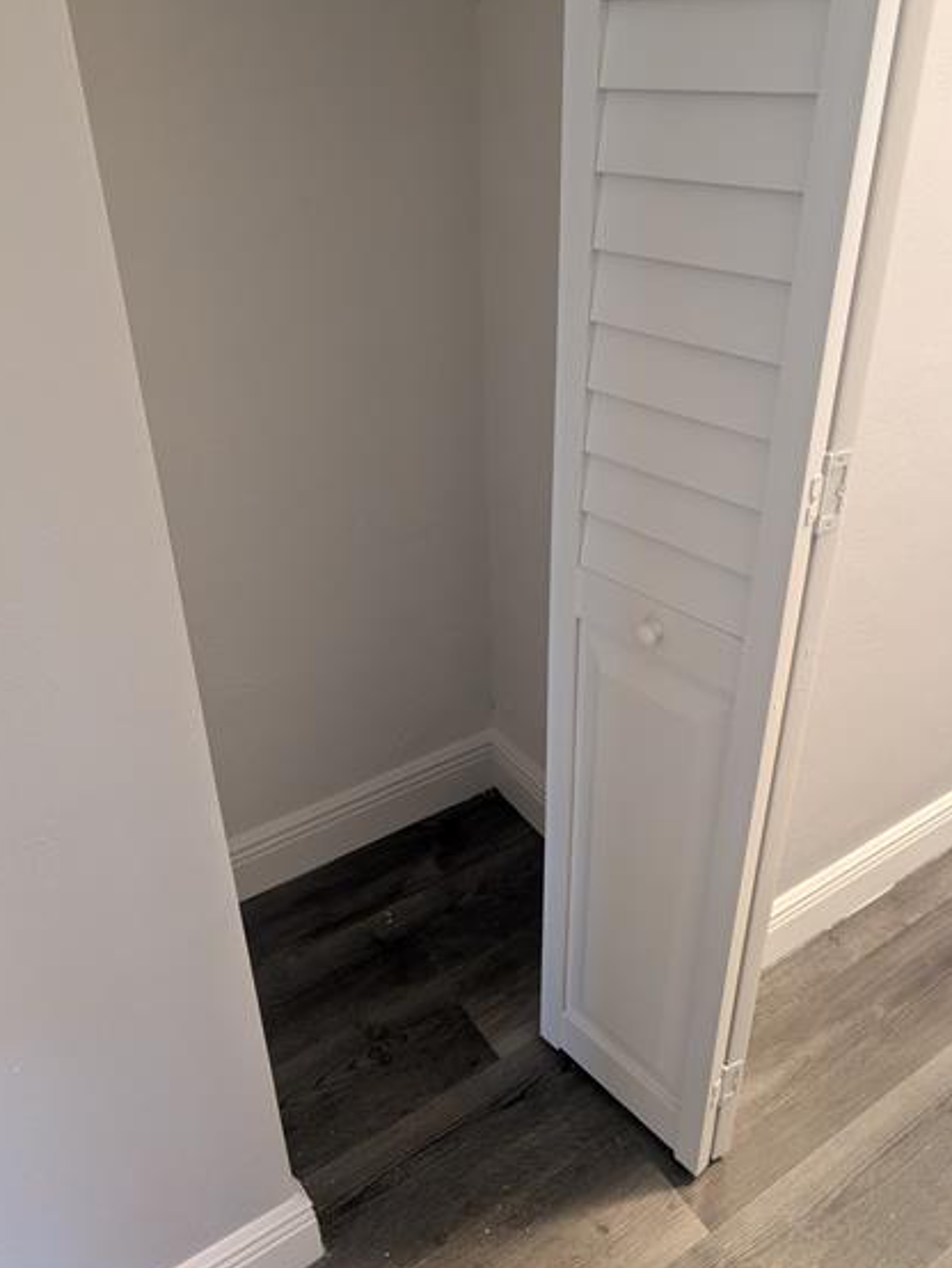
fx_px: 953
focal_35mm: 26
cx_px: 466
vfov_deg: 67.2
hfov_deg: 53.1
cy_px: 591
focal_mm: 6.9
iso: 1184
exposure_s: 1/151
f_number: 1.68
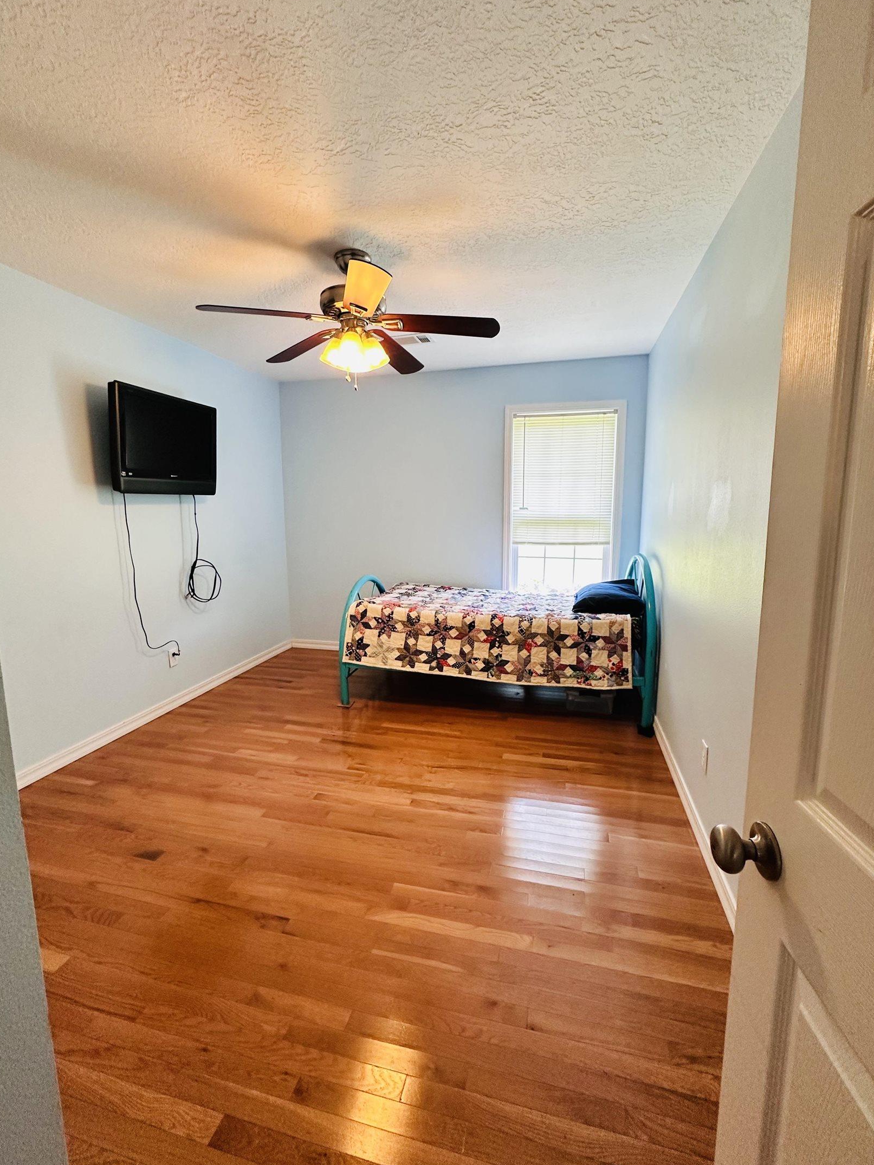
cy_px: 581
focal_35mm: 15
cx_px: 438
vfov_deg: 98.2
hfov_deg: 81.8
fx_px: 505
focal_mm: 2.22
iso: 250
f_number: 2.2
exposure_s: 1/120
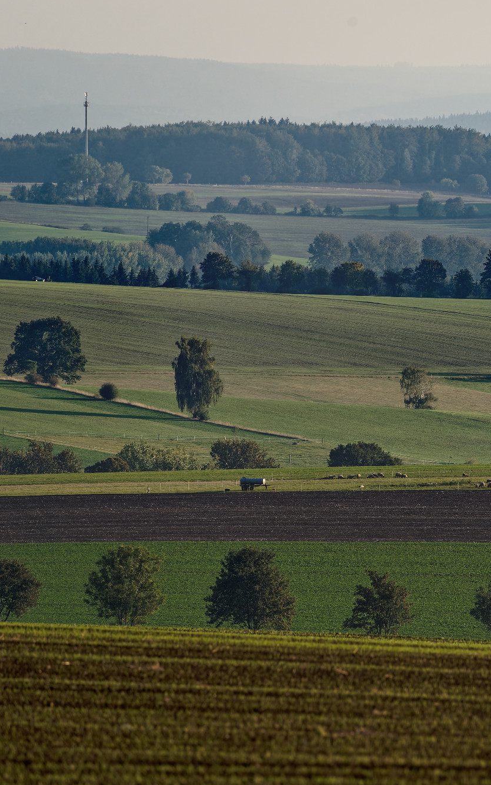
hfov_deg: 2.1
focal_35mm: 628
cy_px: 388
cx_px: 490
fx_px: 13441
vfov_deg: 3.3
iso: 400
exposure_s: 1/500
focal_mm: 400
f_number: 10
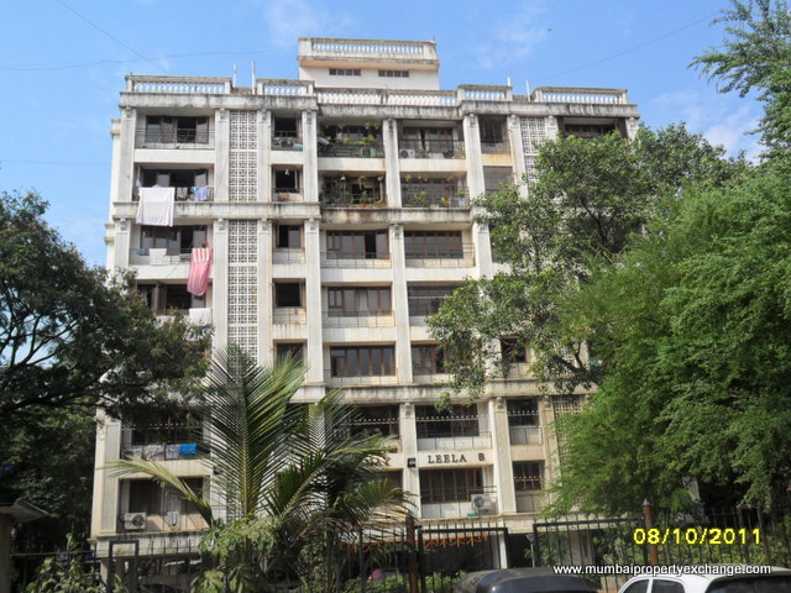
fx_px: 845
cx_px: 396
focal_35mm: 37
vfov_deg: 38.7
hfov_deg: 50.1
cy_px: 296
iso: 100
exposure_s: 1/750
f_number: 4
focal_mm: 6.6
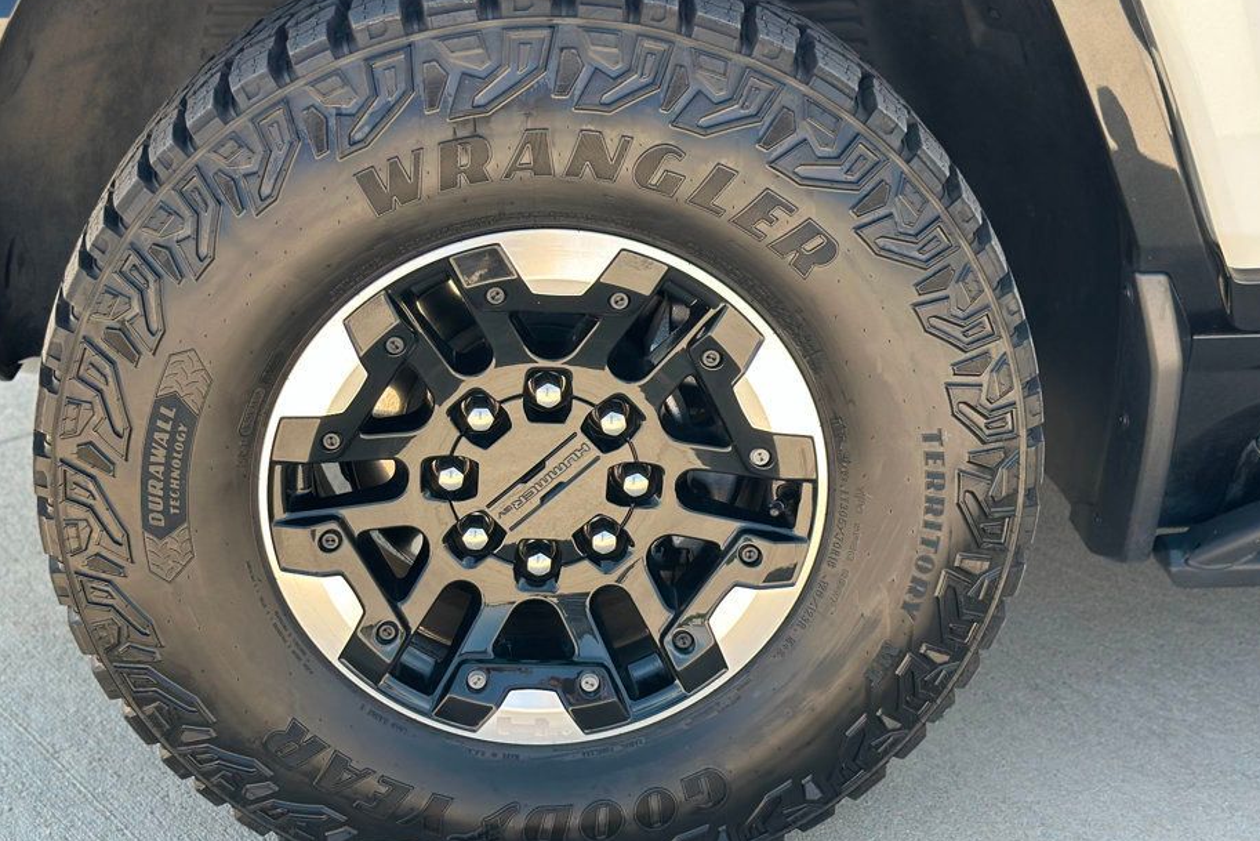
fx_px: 1960
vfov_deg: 24.2
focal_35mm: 56
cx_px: 573
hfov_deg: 35.6
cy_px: 493
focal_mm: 6.86
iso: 80
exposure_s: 1/694
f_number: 1.78
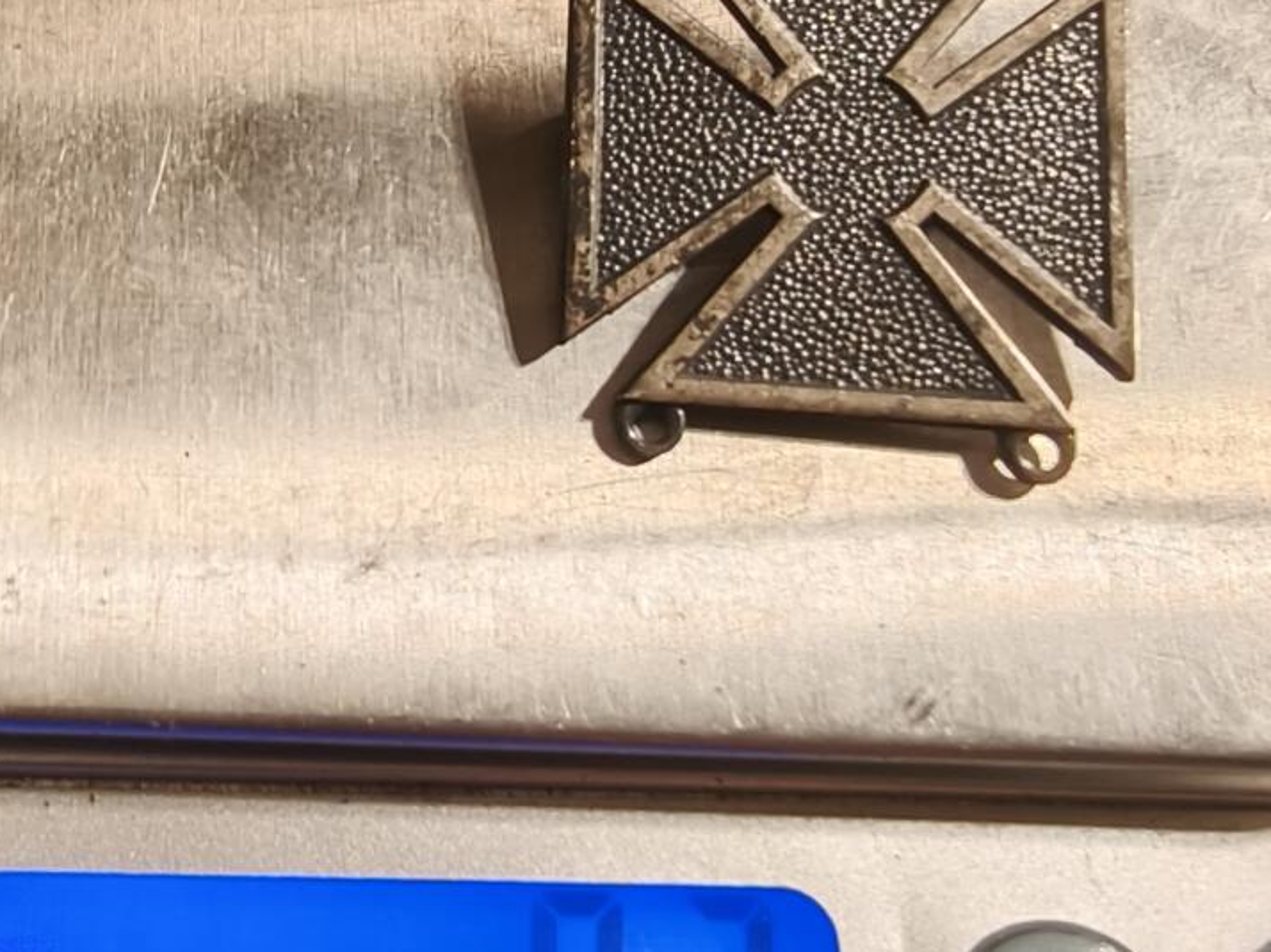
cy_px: 941
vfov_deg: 24.1
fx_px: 2129
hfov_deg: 33.2
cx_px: 564
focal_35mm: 58
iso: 160
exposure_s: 1/54.4
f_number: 2
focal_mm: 2.32
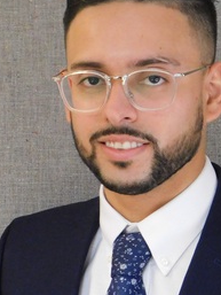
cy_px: 195
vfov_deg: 11.5
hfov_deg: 8.7
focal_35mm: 171
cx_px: 113
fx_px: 1454
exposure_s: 1/8
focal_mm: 12.6
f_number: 4.3
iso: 800
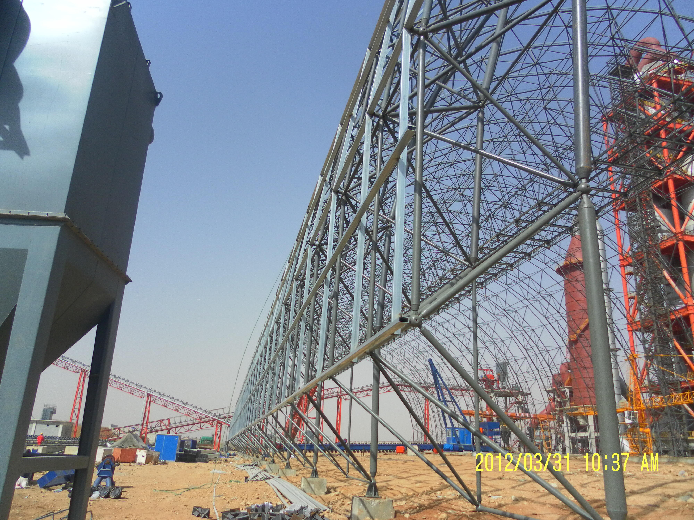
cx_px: 347
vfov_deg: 49.7
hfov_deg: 63.4
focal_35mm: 28
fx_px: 561
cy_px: 260
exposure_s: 1/125
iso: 80
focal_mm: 4.9
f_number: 8
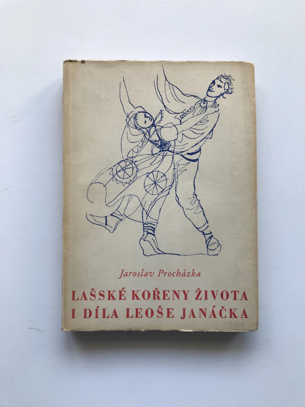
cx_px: 152
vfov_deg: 63.4
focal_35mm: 28
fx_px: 329
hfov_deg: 49.7
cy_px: 204
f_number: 1.8
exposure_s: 1/100
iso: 40
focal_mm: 3.99
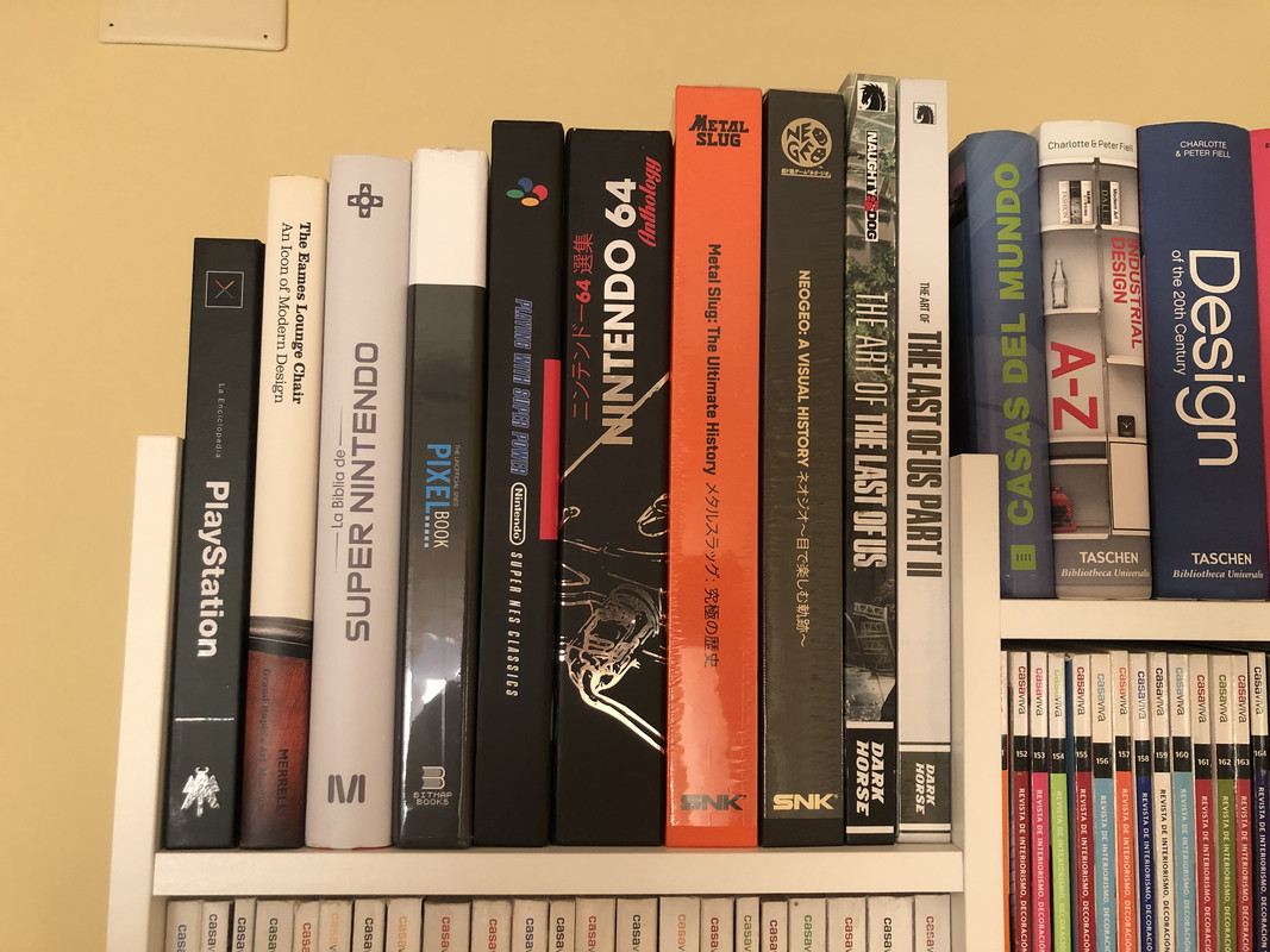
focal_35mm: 28
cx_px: 635
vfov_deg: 49.7
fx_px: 1027
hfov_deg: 63.4
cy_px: 476
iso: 50
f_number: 1.8
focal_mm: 4
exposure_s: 1/15
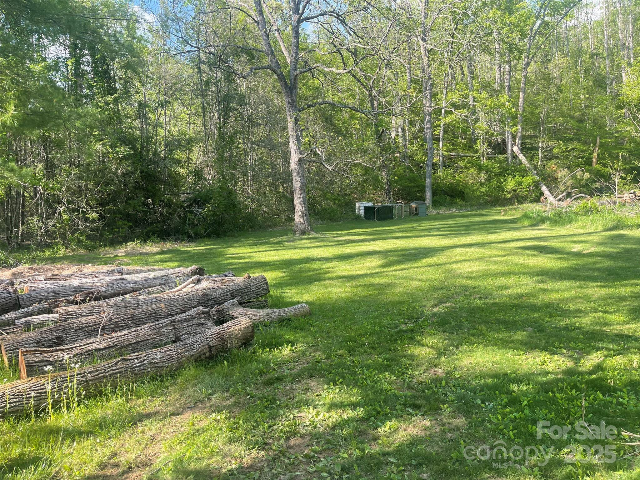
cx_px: 320
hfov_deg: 69.4
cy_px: 240
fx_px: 462
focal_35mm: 25
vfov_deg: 54.9
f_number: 1.6
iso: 32
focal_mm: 5.1
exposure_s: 1/611
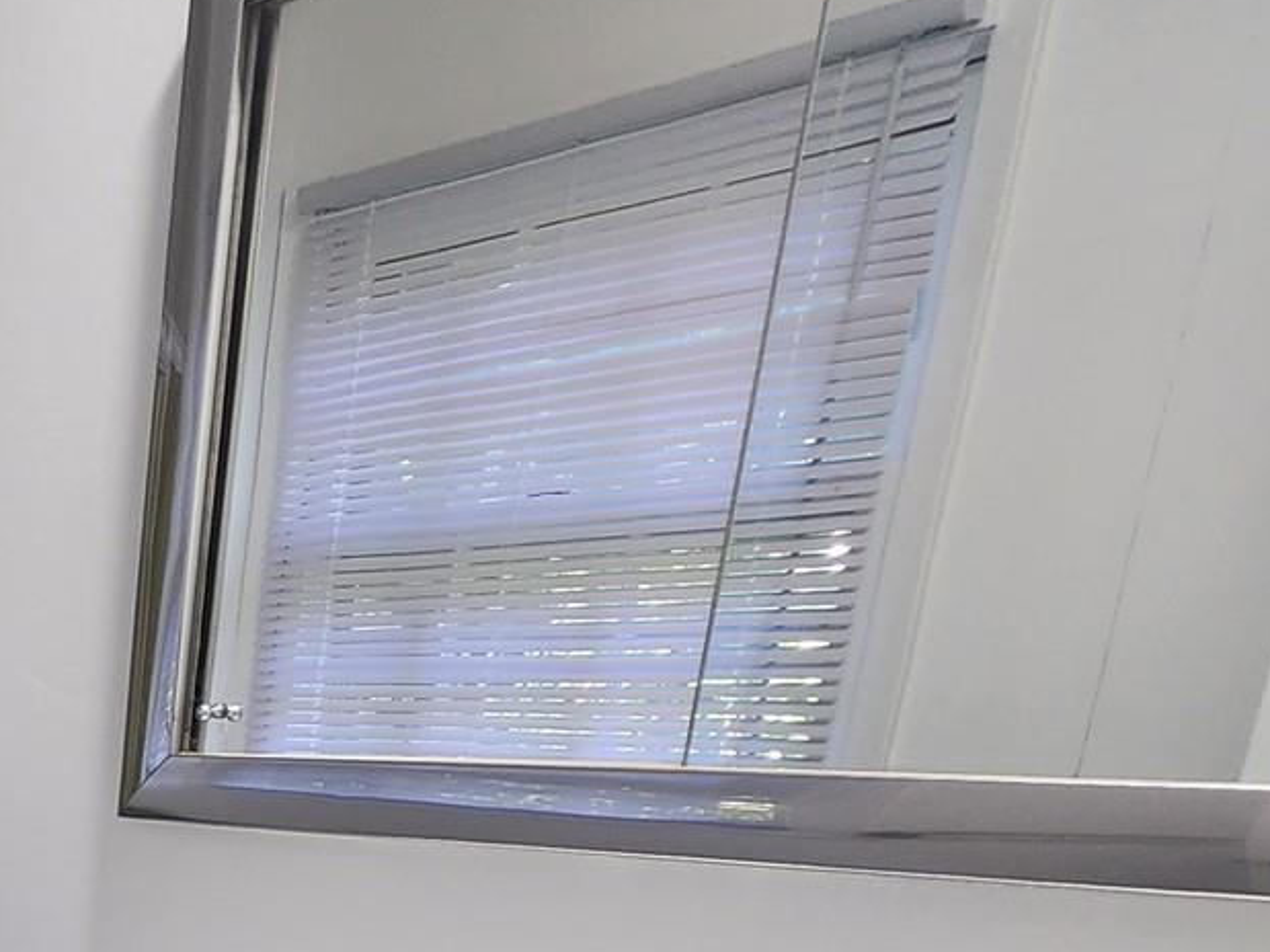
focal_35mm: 43
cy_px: 1250
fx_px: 1577
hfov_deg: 33.0
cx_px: -363
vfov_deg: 27.7
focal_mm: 2.2
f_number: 2.2
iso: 200
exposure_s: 1/60
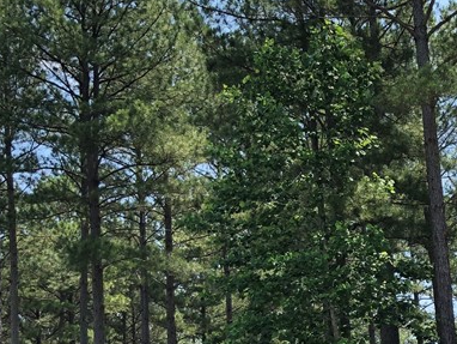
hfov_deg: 25.5
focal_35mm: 75
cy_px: 316
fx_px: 991
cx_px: 366
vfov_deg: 19.3
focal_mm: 3.99
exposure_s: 1/585
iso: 20
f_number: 1.8
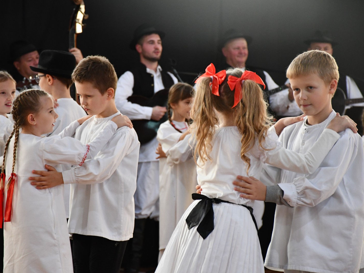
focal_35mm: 189
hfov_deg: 10.5
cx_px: 171
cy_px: 136
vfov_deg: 7.9
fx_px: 1987
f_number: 5.6
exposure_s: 1/125
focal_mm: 116
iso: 2200
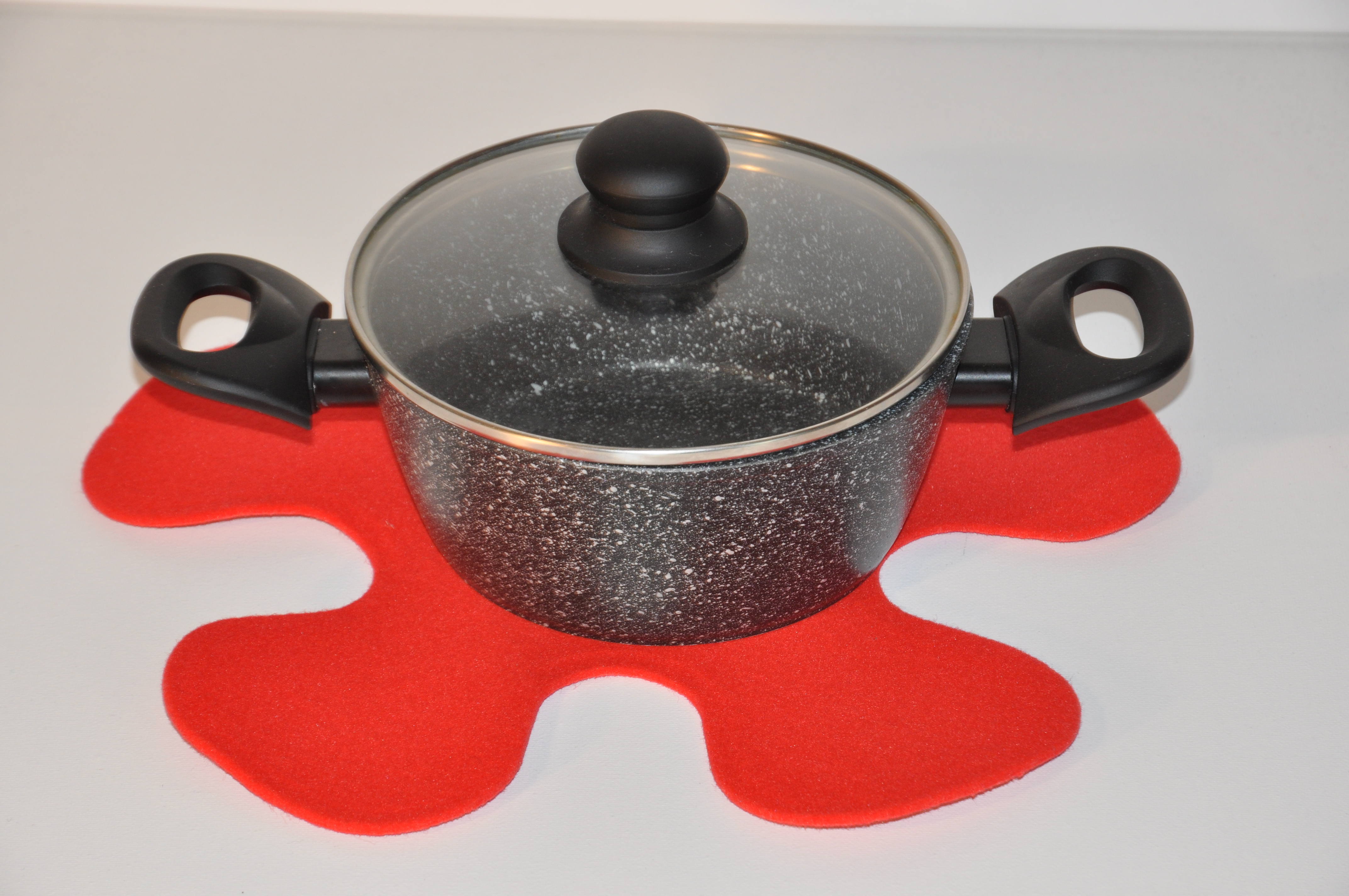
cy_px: 448
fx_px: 4042
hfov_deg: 18.9
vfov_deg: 12.6
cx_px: 674
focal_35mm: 108
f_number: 9
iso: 500
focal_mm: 72
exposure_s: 1/60
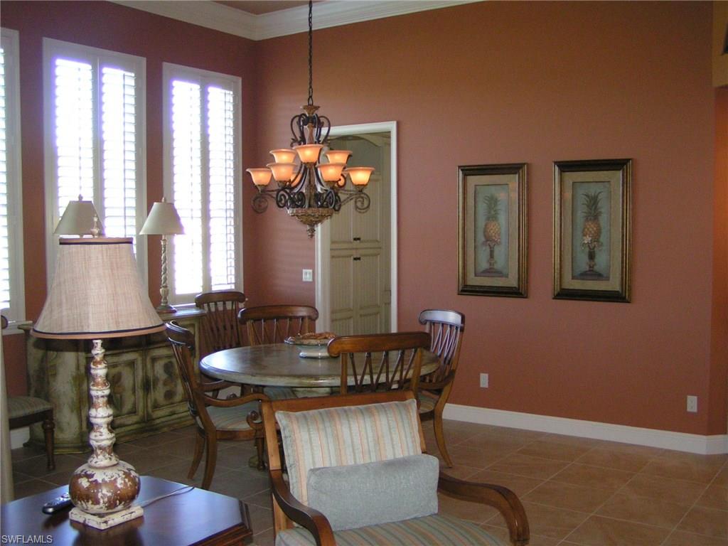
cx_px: 364
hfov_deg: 49.0
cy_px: 273
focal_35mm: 38
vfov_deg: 37.7
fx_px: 799
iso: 200
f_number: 2.8
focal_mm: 5.8
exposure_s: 1/40
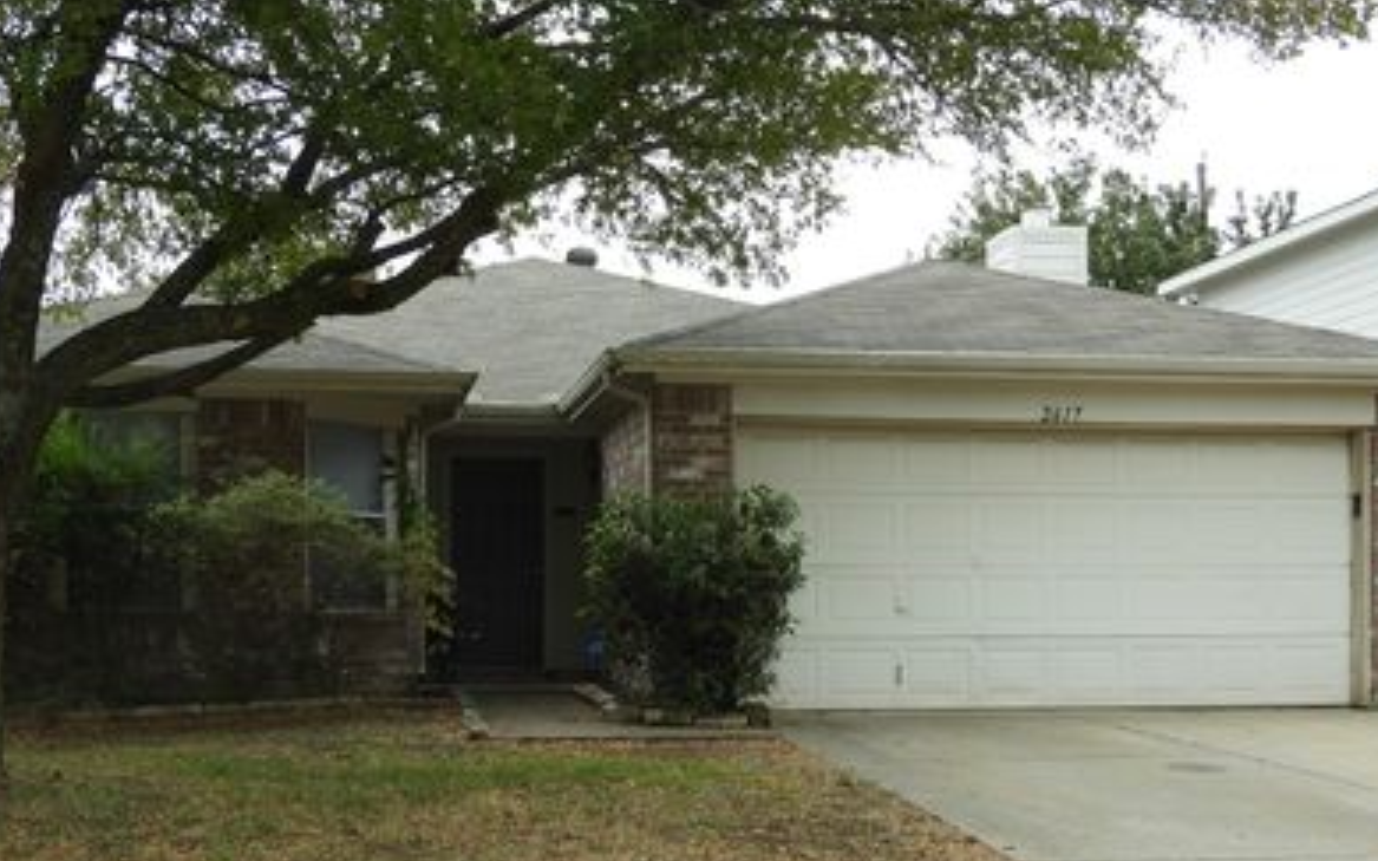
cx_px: 609
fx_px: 1690
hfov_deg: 44.3
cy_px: 601
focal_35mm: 45
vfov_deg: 28.3
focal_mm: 5.9
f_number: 3.6
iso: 100
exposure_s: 1/125
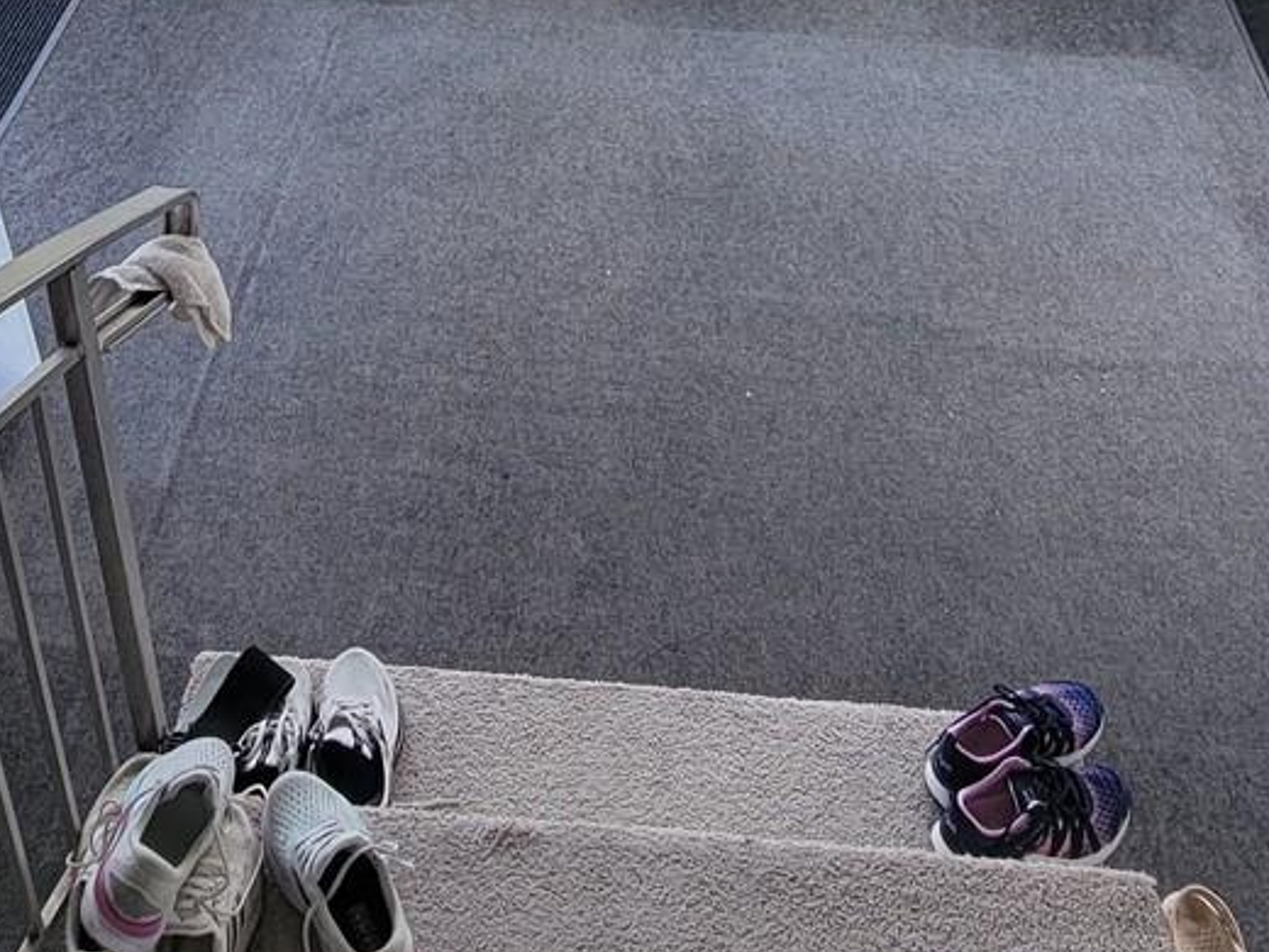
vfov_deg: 28.6
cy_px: -322
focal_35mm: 40
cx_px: 571
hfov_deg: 46.7
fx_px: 1466
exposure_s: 1/120
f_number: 2.2
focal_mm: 2.2
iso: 64
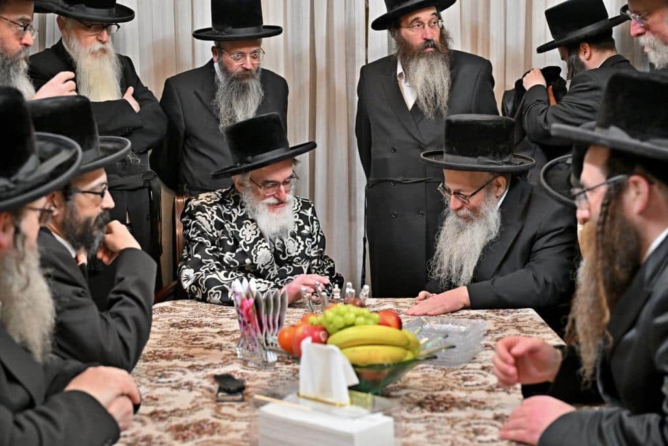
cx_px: 334
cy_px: 223
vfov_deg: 26.5
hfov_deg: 38.9
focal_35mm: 51
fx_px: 946
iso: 1600
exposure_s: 1/160
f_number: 4
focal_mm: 51
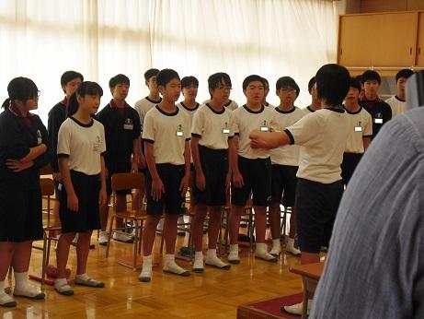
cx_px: 212
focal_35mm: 63
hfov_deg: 30.7
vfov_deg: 23.3
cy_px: 160
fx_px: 772
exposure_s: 1/80
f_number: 4.2
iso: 200
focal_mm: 11.2
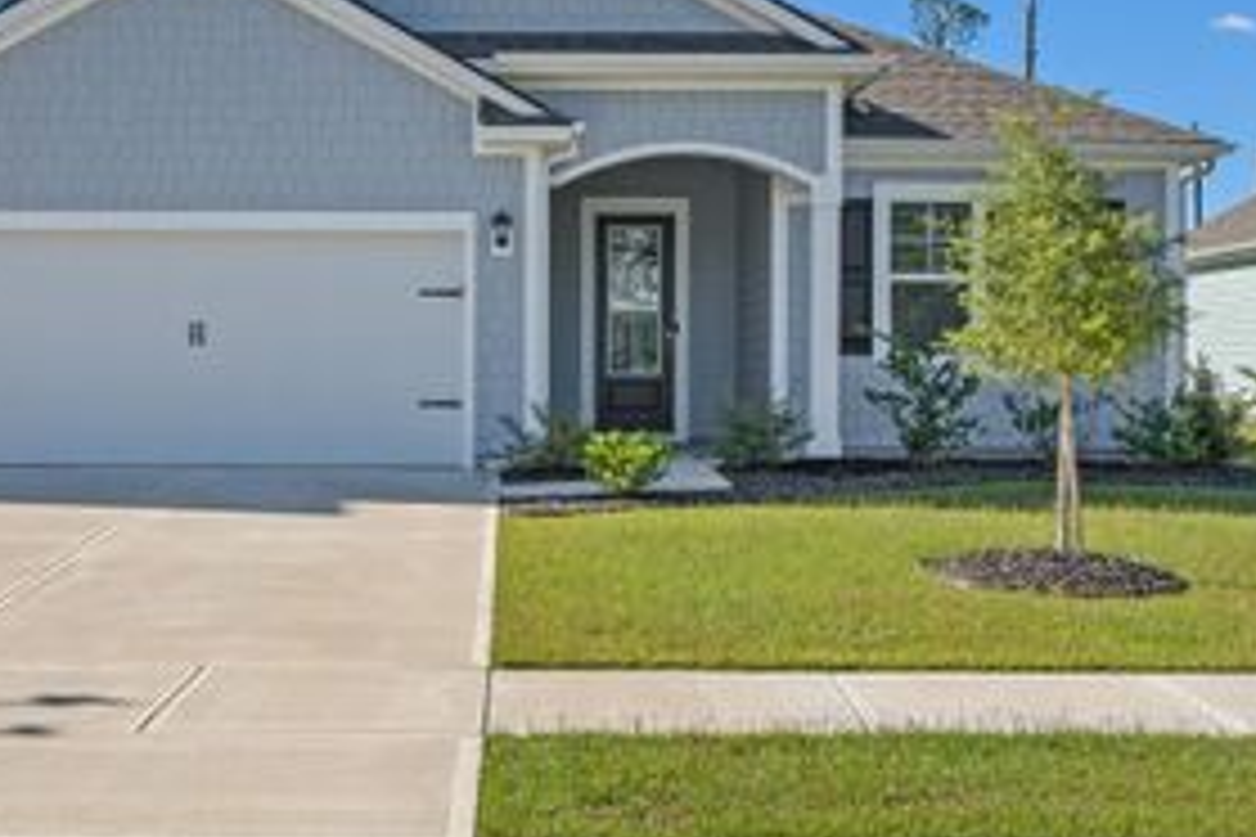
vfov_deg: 25.6
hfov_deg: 38.1
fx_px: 1814
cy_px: 187
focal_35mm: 52
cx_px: 522
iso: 320
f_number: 8
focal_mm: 29
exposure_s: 1/80
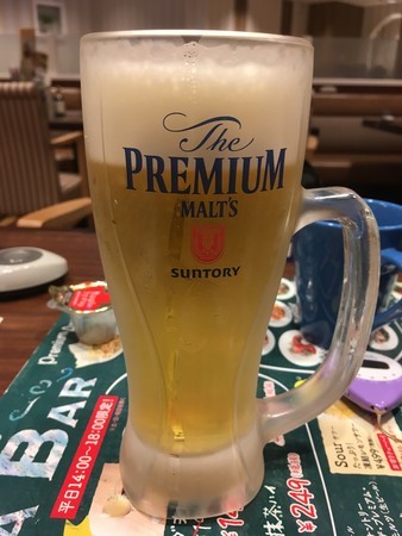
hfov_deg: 48.3
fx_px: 449
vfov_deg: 61.6
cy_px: 268
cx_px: 201
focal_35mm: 29
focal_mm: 4.15
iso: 80
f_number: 2.2
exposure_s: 1/33
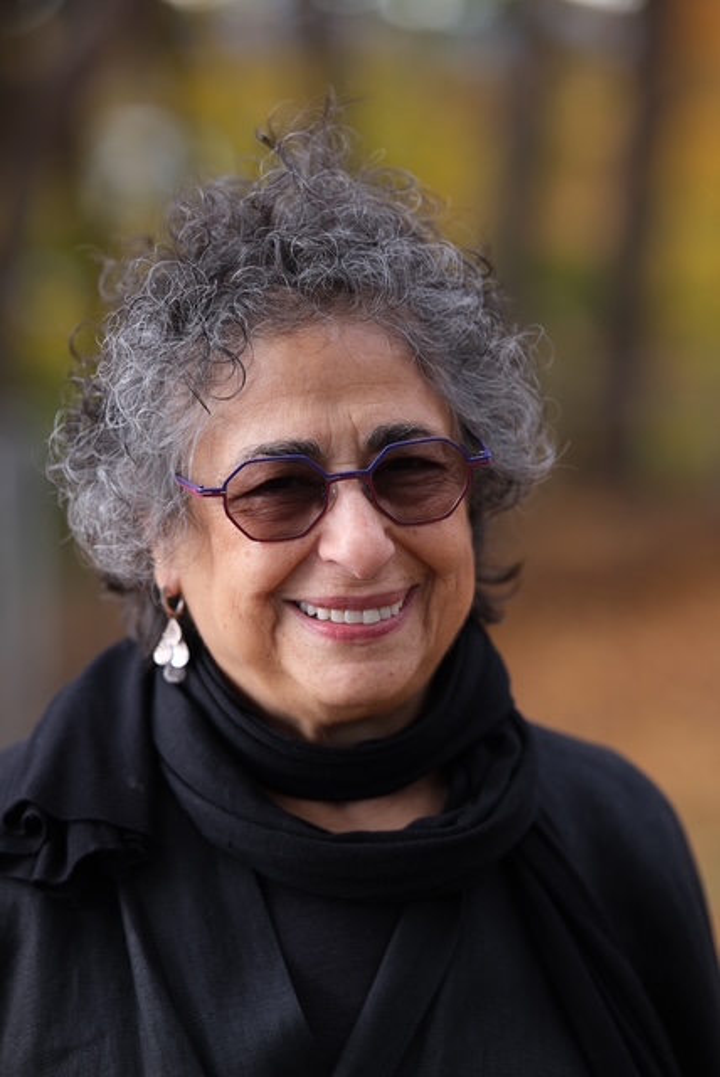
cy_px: 538
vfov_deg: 18.1
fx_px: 3382
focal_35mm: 113
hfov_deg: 12.2
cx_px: 360
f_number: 1.8
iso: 125
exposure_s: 1/210
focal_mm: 75
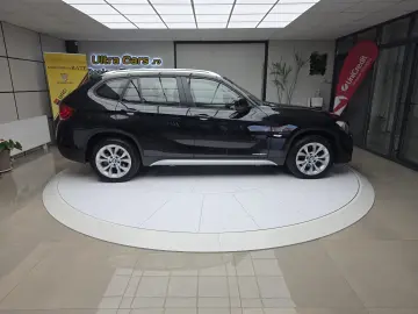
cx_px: 209
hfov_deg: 73.9
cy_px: 157
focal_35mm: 23
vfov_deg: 58.9
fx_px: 278
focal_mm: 6.25
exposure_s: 1/104
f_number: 1.7
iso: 12
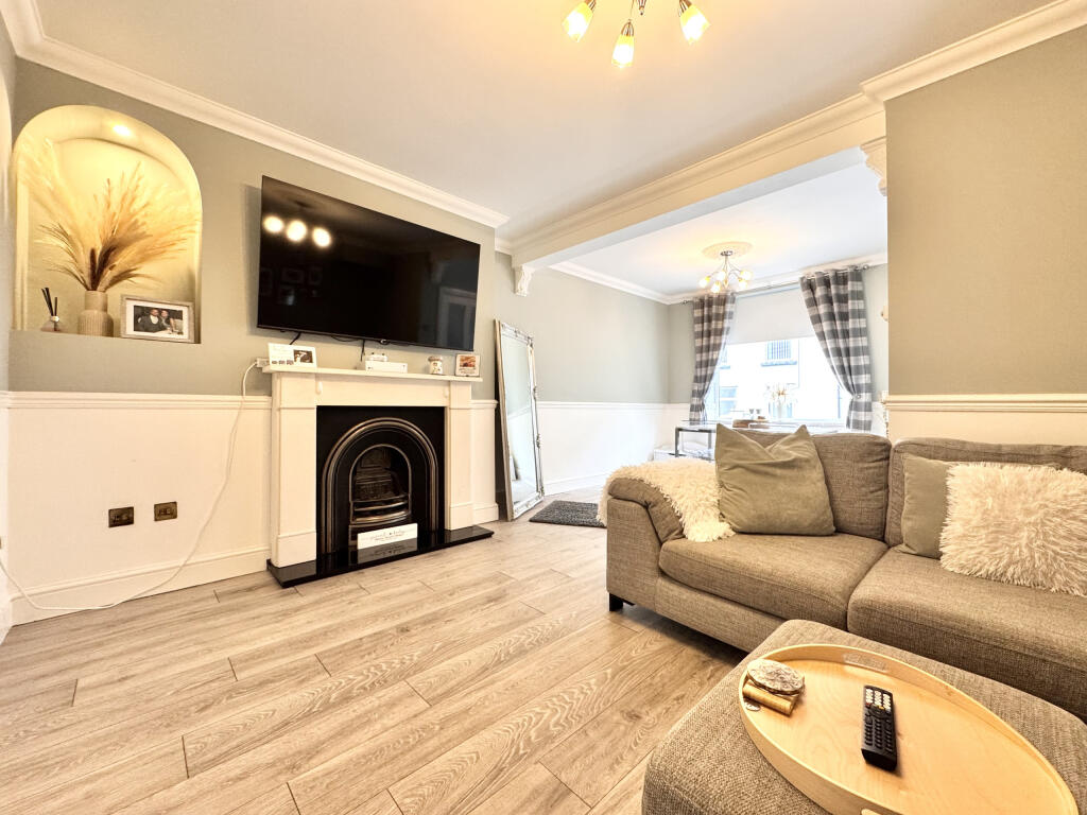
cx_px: 544
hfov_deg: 102.1
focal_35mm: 14
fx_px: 440
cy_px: 408
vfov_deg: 85.7
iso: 250
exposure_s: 1/100
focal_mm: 2.22
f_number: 2.2
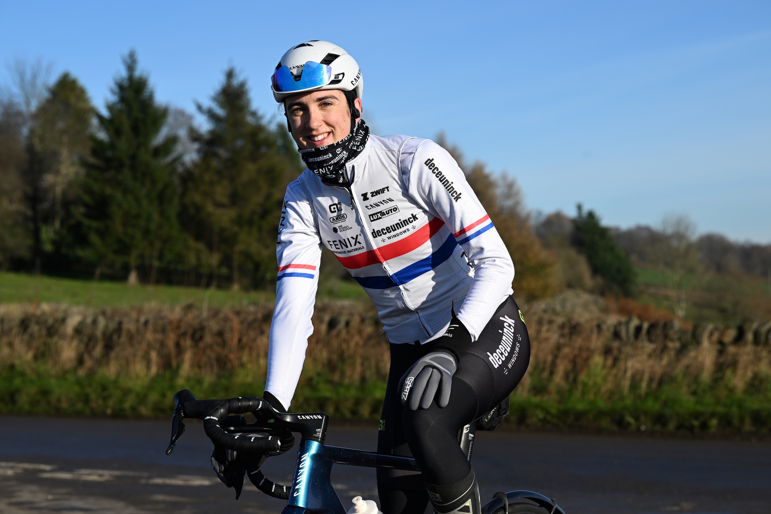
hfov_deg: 23.9
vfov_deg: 16.1
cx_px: 386
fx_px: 1820
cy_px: 257
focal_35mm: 85
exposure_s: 1/1000
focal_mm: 85
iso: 160
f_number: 5.6
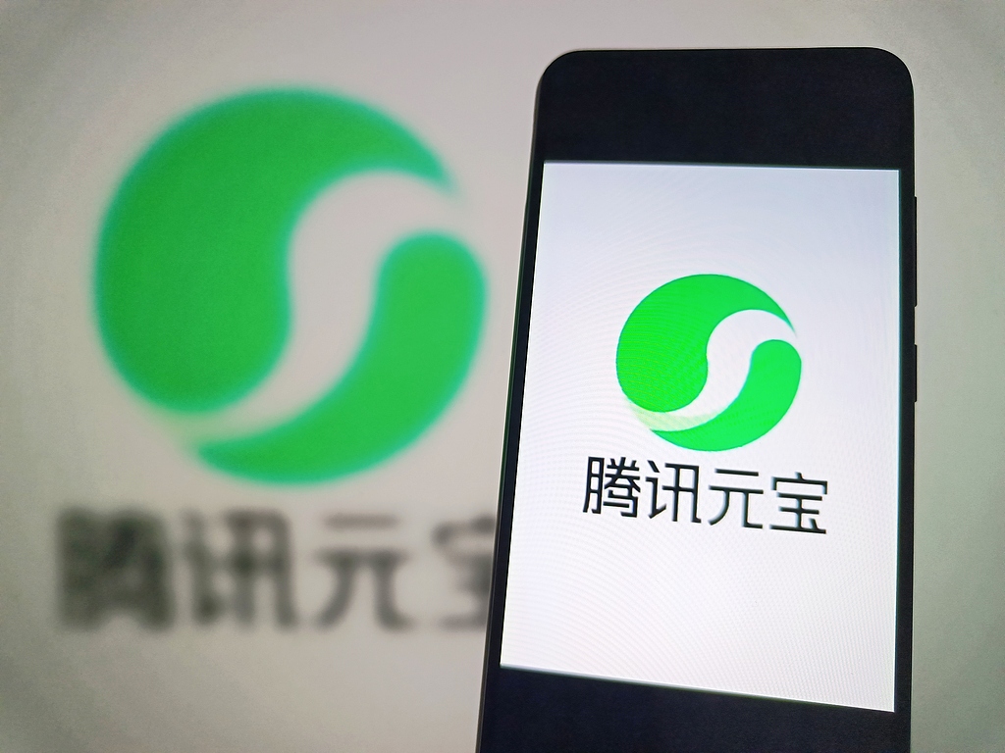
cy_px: 376
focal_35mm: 23
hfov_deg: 73.9
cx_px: 502
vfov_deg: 58.9
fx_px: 668
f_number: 1.88
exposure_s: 1/120
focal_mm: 5.59
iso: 1005
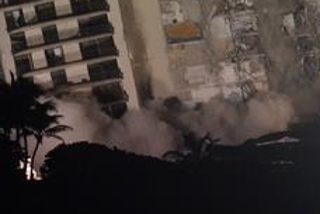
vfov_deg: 3.1
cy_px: -29
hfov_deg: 4.6
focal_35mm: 450
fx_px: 4000
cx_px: 209
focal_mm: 158
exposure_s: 1/500
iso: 10000
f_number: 2.8
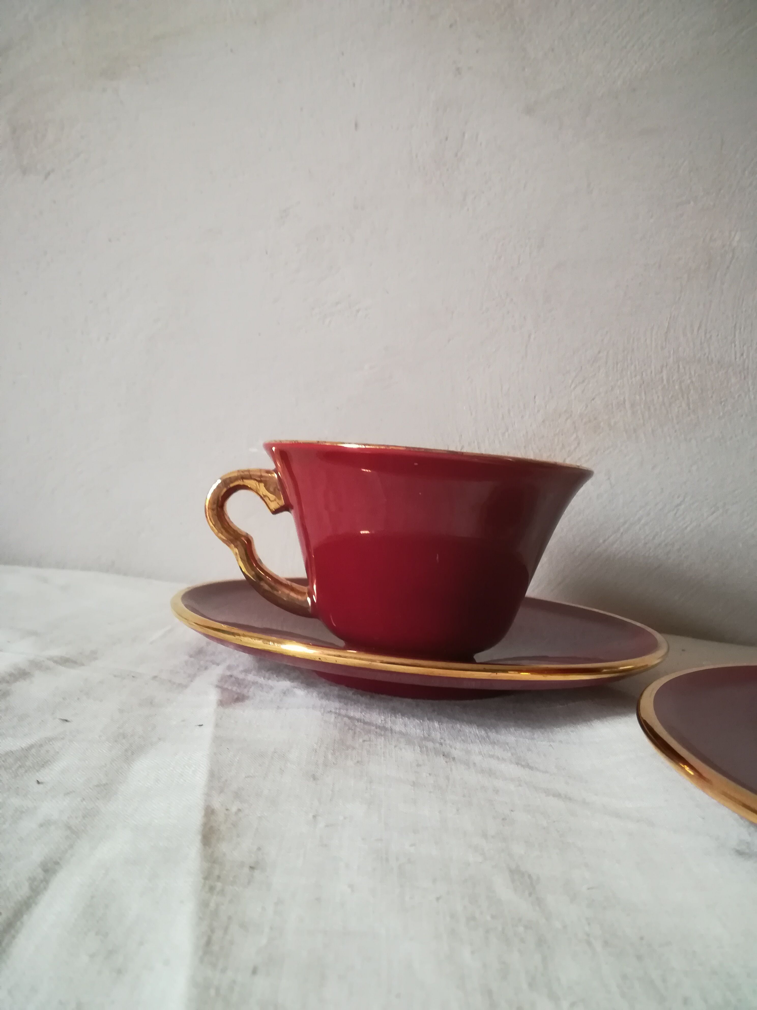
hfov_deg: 53.1
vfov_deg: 67.3
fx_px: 758
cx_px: 378
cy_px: 505
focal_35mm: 26
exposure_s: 1/25
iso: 400
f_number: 2.2
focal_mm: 3.83
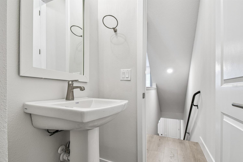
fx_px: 108
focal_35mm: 16
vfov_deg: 73.6
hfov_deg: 96.7
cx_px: 117
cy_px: 86
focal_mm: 10
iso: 100
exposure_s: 1/10
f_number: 7.1
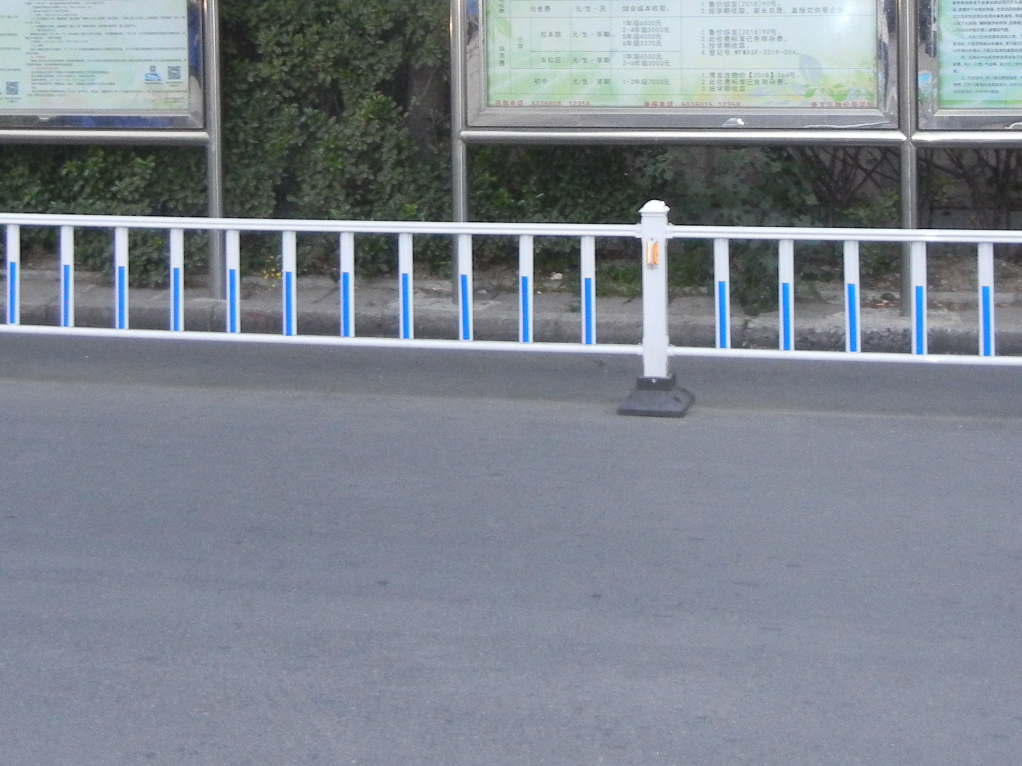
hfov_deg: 30.3
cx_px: 494
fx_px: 1889
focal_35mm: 64
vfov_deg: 22.1
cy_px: 11
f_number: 3.5
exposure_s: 1/30
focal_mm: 5.4
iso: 496
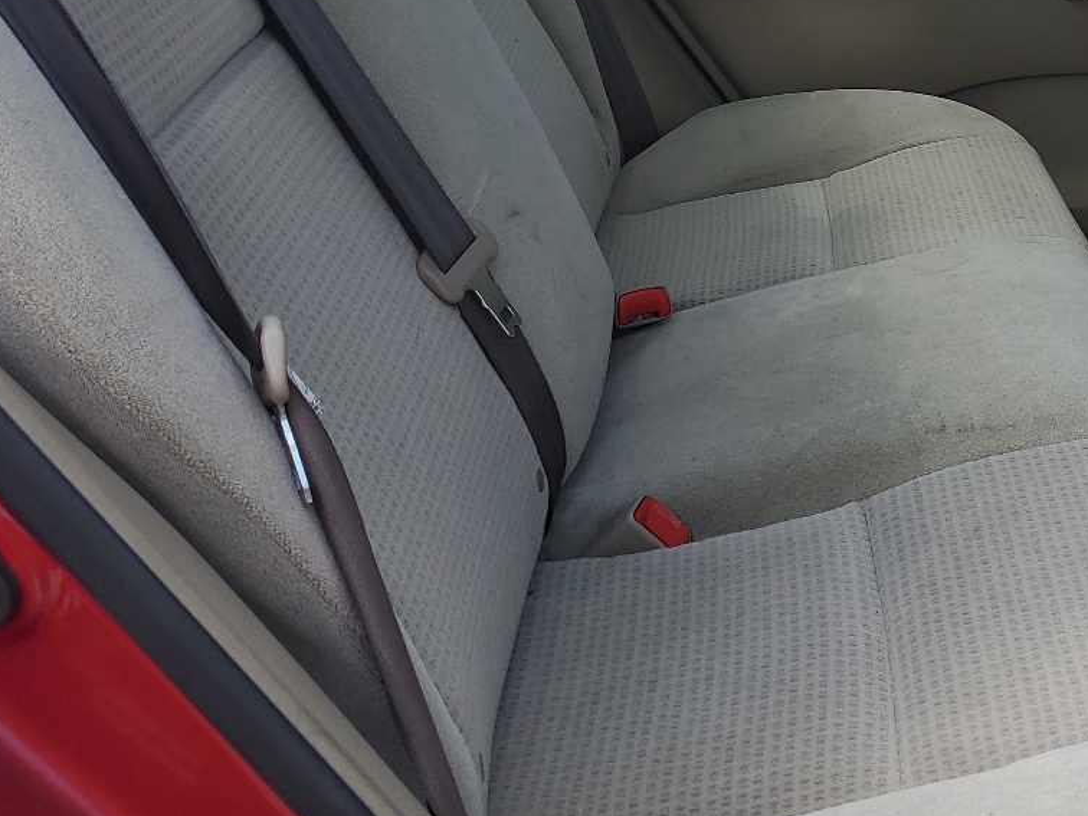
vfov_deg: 25.8
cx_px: 888
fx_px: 1729
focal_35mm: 55
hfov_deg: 33.8
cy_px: 106
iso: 50
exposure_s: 1/1250
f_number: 1.5
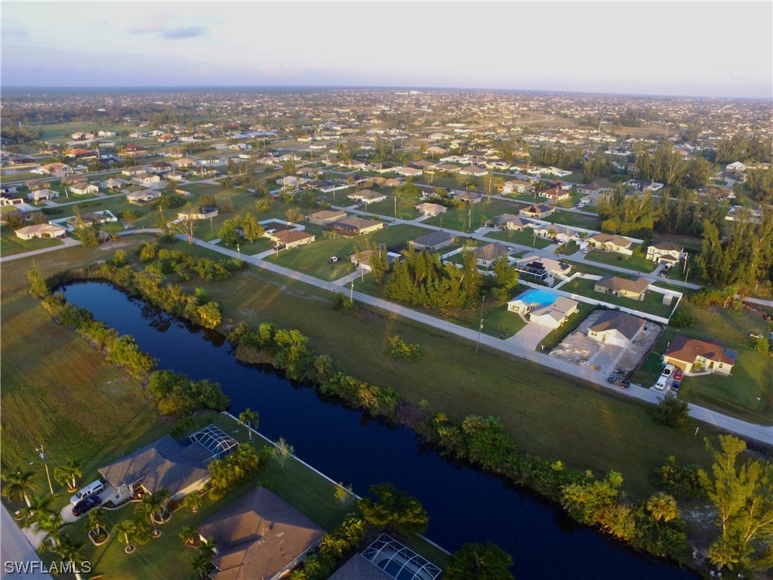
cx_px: 386
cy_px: 290
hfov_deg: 81.7
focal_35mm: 20
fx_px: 447
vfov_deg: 66.0
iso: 100
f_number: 2.8
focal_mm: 3.61
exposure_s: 1/114
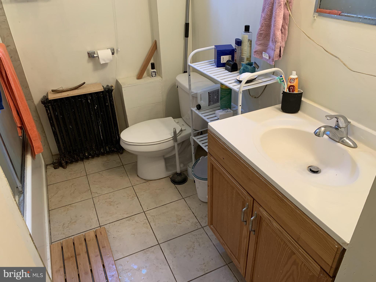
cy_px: 141
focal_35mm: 26
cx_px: 188
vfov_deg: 53.1
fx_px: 282
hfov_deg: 67.3
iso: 125
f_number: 1.8
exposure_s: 1/60
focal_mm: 4.25
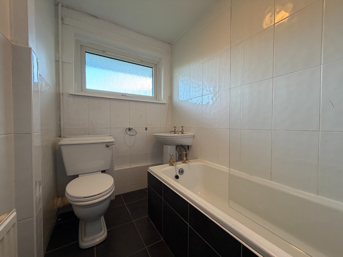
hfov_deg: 102.1
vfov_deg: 85.7
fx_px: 139
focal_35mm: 14
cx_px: 172
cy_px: 128
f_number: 2.2
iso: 200
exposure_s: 1/50
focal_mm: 2.22
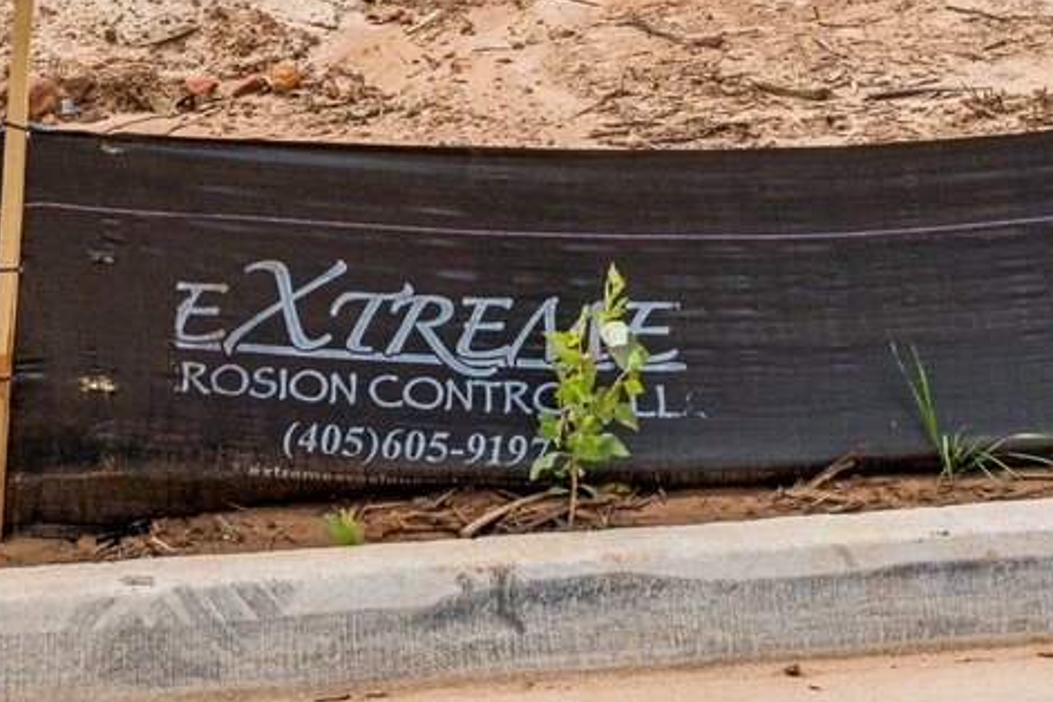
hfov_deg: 20.1
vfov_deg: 12.5
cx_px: 186
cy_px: -524
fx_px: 2937
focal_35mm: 100
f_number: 5.6
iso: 250
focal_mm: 15.4
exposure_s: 1/2000
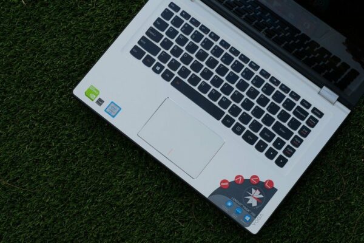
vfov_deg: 16.3
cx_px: 182
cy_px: 122
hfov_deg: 24.2
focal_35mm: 84
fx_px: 849
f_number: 5.6
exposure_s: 1/280
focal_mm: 56
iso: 400
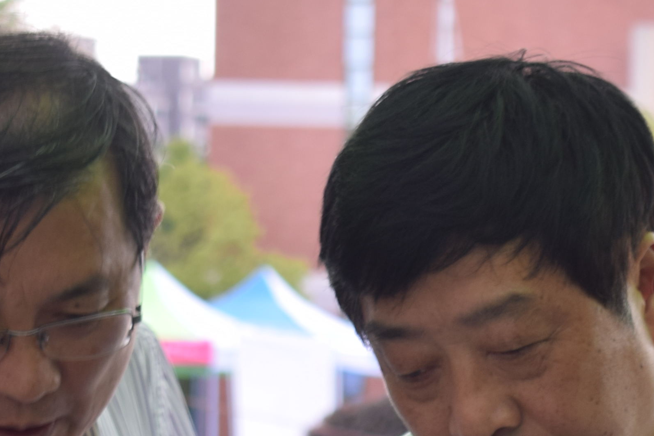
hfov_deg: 7.3
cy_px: 623
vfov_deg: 4.8
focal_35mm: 282
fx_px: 5123
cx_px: 771
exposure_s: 1/100
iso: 100
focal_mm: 50
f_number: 5.6
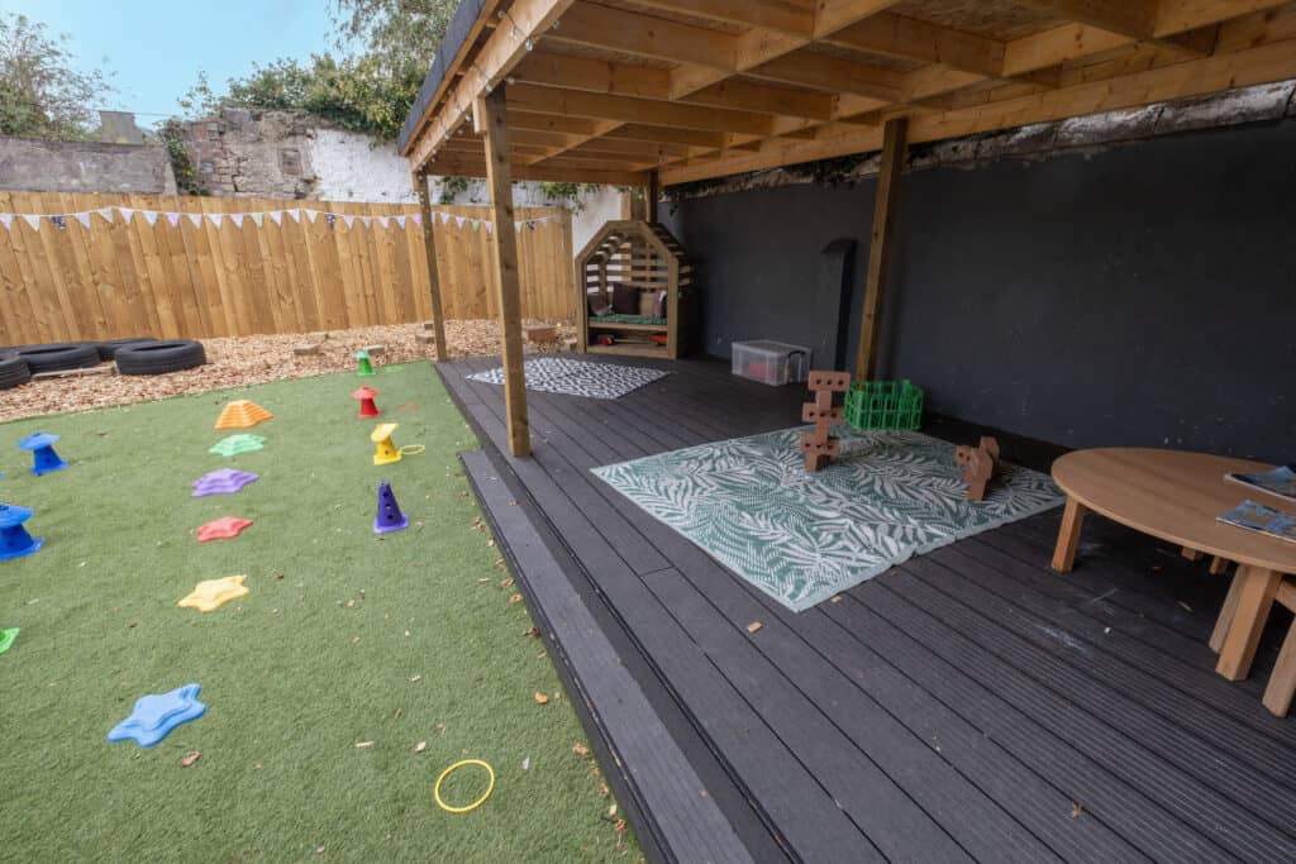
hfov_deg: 100.4
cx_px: 648
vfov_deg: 77.3
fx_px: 540
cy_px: 432
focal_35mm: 15
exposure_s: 1/6
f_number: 10
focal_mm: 10
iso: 125
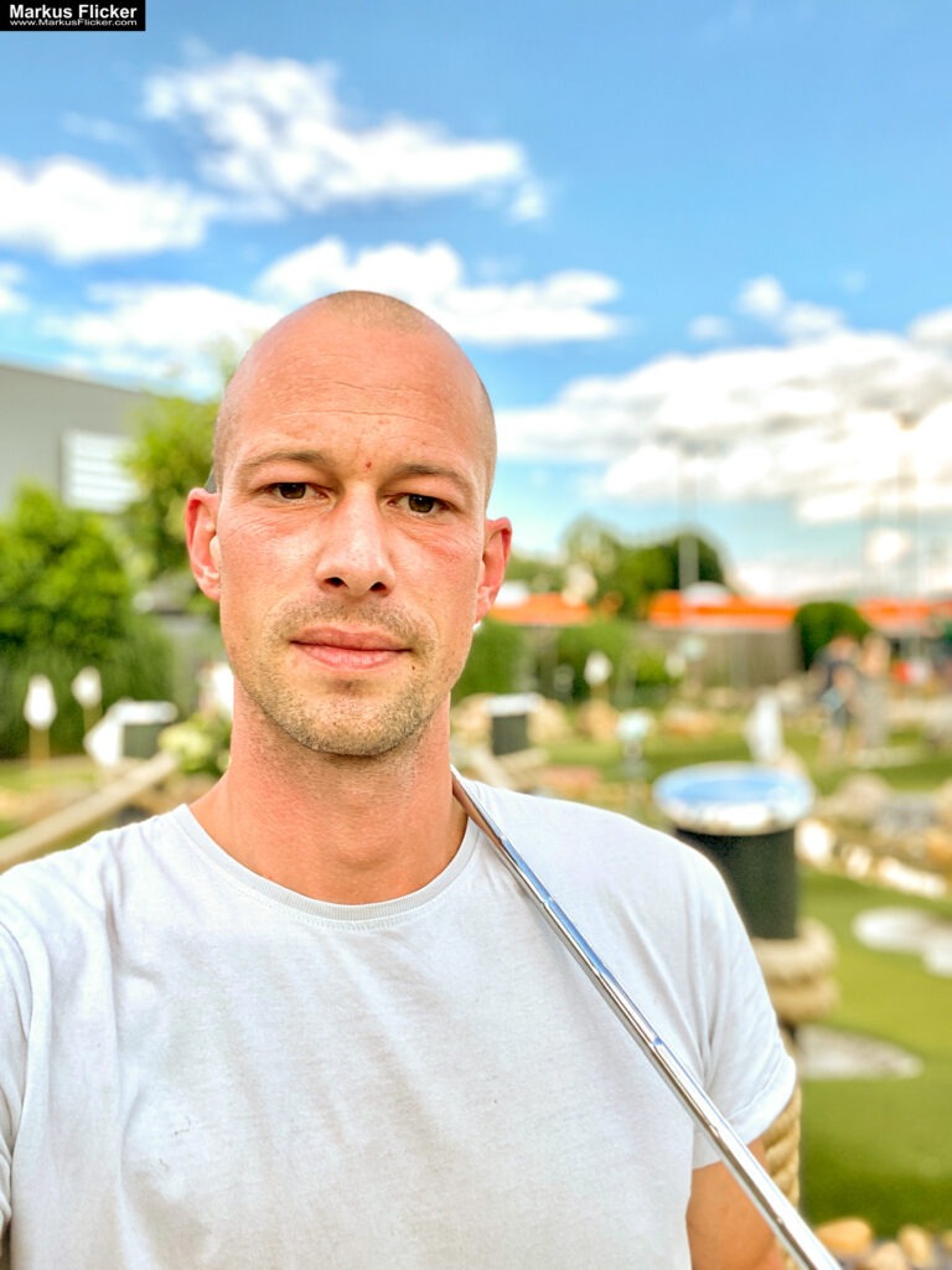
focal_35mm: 30
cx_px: 476
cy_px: 635
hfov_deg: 46.8
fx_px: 1100
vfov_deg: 60.0
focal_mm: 2.71
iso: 25
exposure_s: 1/300
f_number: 2.2
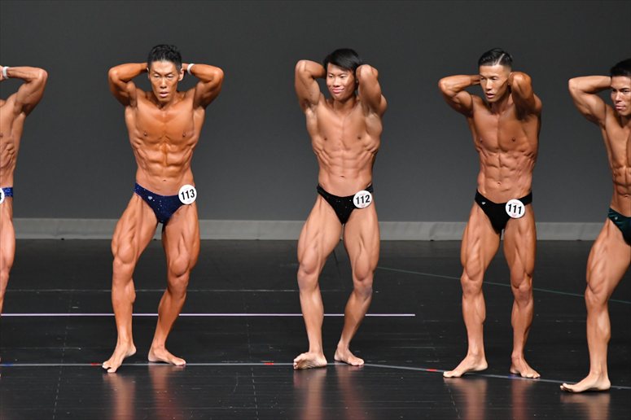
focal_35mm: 300
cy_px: 210
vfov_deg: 4.6
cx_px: 316
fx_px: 5256
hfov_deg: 6.9
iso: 4000
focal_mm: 200
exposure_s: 1/400
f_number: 5.6
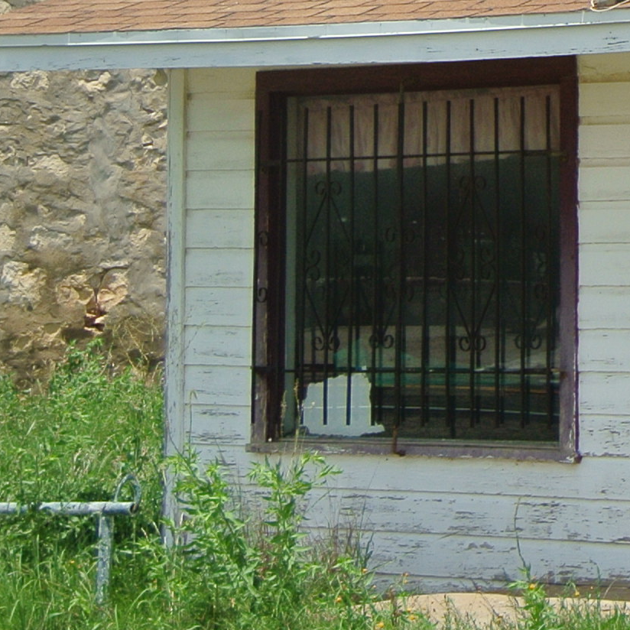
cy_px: -37
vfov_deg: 10.1
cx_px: 1307
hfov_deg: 9.4
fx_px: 3542
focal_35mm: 172
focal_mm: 16.1
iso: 100
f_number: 5
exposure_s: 1/800
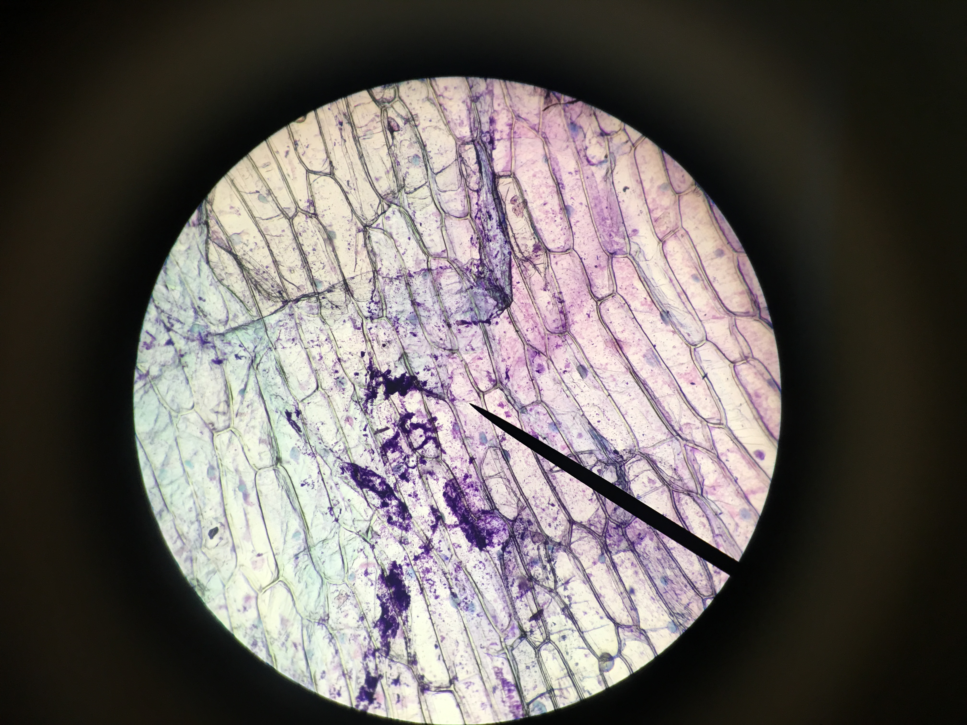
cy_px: 362
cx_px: 484
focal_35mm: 29
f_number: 2.2
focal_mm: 4.15
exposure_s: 1/33
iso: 25
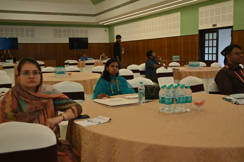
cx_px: 122
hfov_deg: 50.7
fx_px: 258
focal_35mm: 38
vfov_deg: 35.0
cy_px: 81
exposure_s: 1/100
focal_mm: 38
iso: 400
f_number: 4
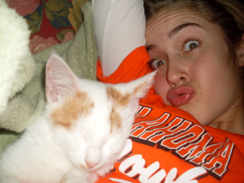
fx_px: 268
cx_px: 122
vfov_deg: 37.7
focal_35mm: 38
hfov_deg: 49.0
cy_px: 92
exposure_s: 1/45
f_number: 2.8
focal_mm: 6.3
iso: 100
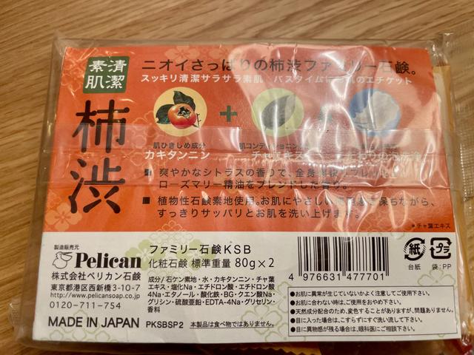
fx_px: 356
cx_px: 237
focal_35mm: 26
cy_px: 178
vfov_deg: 53.1
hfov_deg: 67.3
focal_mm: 4.2
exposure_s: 1/100
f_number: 1.6
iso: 100
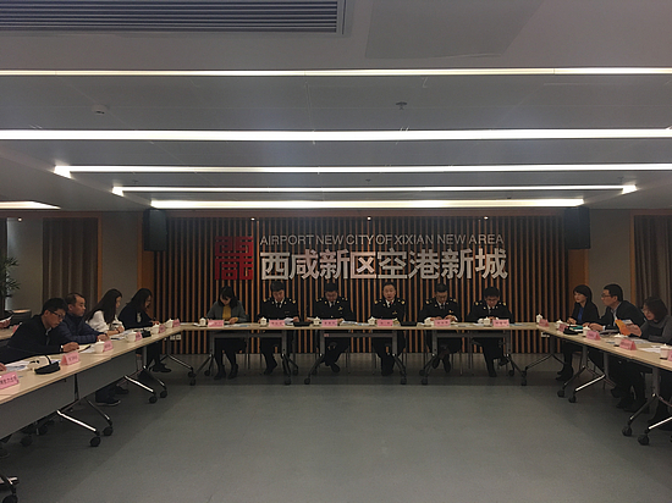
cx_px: 336
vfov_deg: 48.2
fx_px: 563
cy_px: 252
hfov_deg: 61.7
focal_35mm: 29
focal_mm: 4.15
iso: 64
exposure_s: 1/33
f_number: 2.2
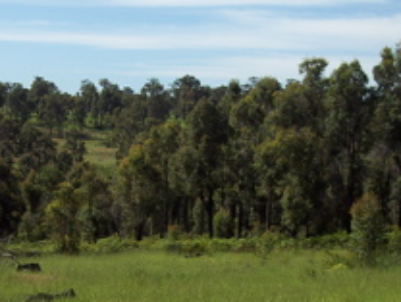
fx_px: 813
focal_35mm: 70
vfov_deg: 21.0
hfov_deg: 27.4
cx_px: 108
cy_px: 193
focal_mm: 8
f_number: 4
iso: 100
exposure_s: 1/750
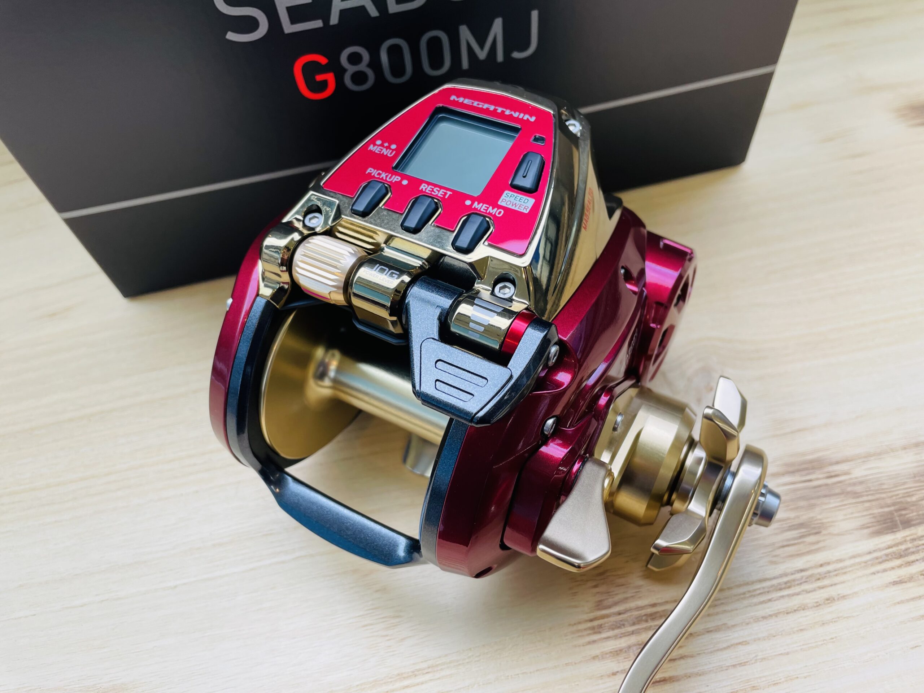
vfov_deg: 53.1
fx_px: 694
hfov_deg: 67.3
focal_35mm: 26
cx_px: 462
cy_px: 346
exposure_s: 1/111
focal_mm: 4.2
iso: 32
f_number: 1.6
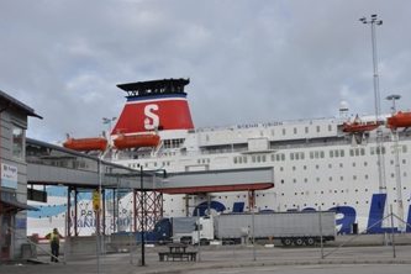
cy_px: 163
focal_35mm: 49
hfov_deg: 40.6
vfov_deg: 27.7
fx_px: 555
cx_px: 225
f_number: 9
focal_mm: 27
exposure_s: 1/320
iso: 200
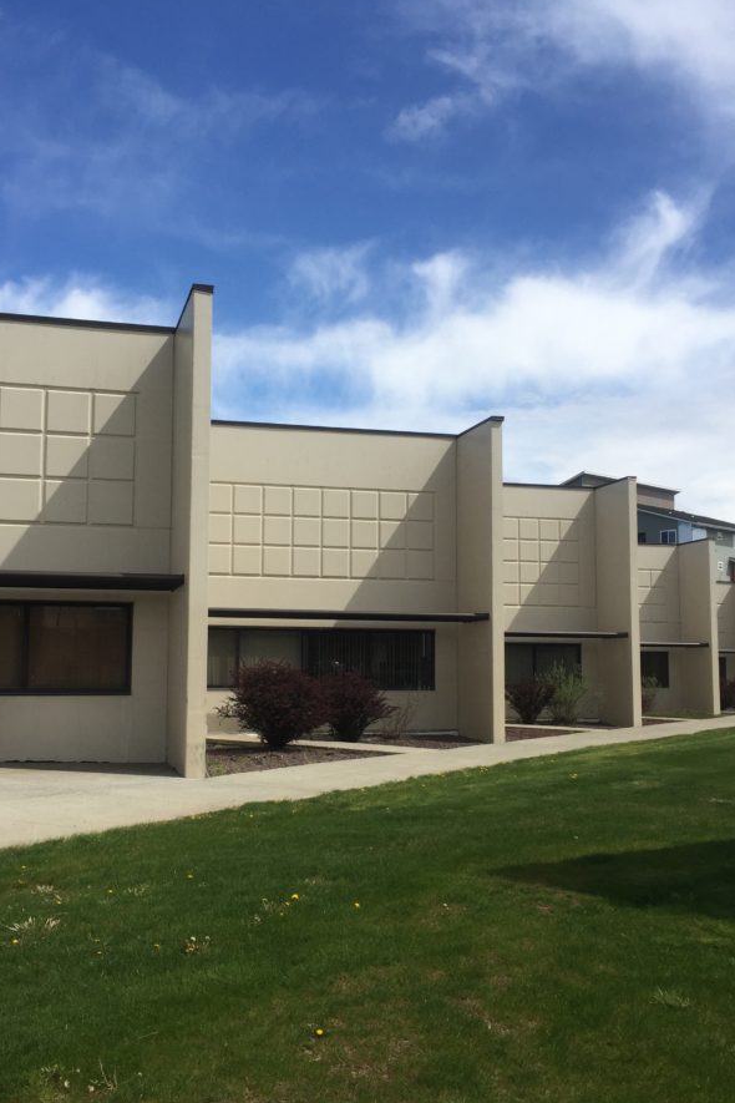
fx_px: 1102
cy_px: 566
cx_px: 314
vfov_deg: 53.1
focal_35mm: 36
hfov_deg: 36.8
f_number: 2.2
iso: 32
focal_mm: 4.15
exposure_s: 1/2475
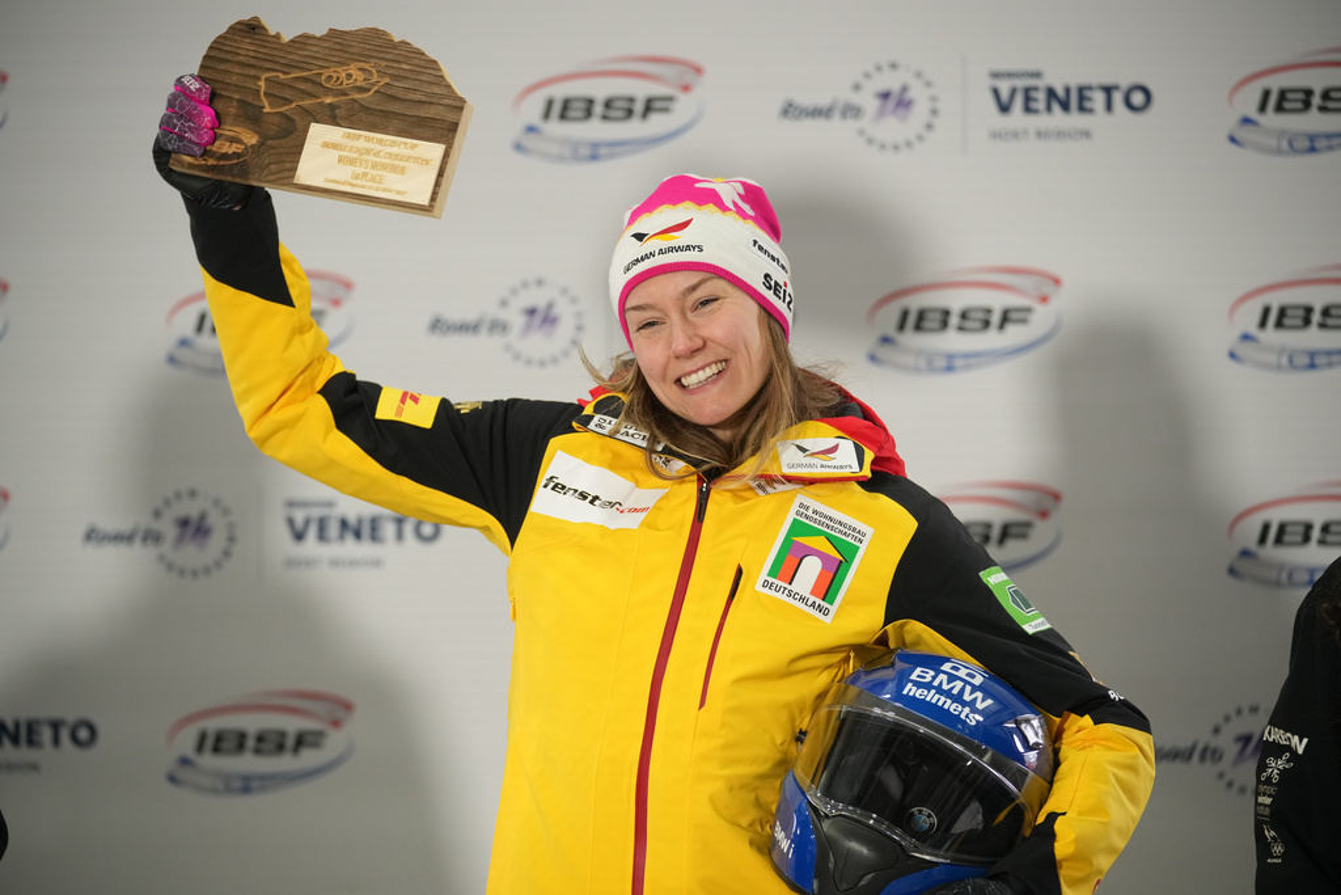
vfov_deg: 10.6
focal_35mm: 130
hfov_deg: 15.8
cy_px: 448
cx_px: 670
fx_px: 4843
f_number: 3.2
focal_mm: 130
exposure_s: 1/800
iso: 2000
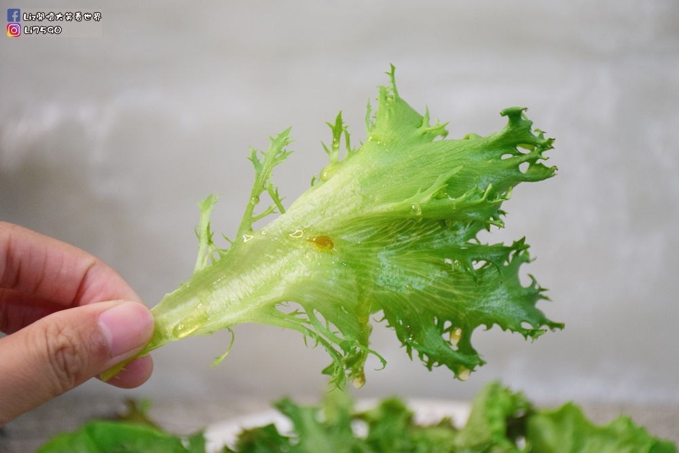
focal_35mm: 90
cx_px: 340
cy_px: 226
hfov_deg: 22.6
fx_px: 1698
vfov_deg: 15.2
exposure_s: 1/160
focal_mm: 60
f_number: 5
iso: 1600
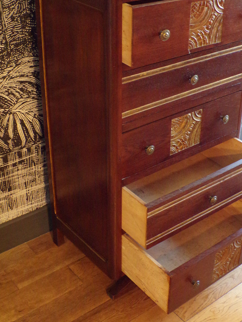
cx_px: 149
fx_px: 466
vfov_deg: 37.9
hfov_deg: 29.0
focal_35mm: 50
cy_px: 117
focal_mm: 6.6
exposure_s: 1/17
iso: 557
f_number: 3.3
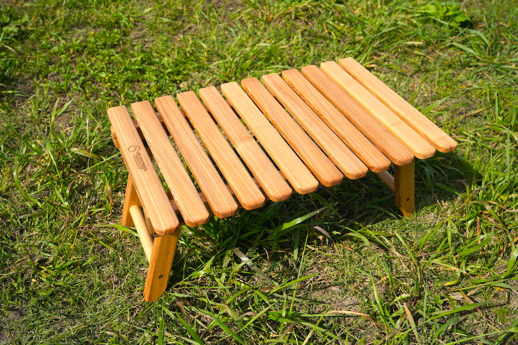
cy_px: 172
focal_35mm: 38
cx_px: 259
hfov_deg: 50.3
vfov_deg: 34.8
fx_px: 551
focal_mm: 38.3
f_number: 8
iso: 160
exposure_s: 1/500
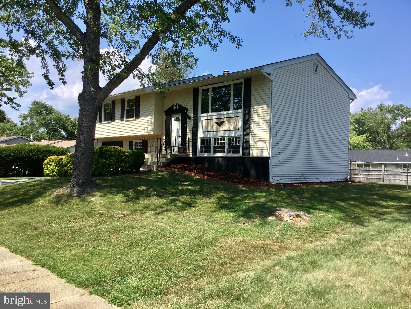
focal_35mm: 31
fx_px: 368
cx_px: 206
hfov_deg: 58.4
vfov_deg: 45.4
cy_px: 154
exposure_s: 1/1199
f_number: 2.4
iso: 25
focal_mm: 3.3
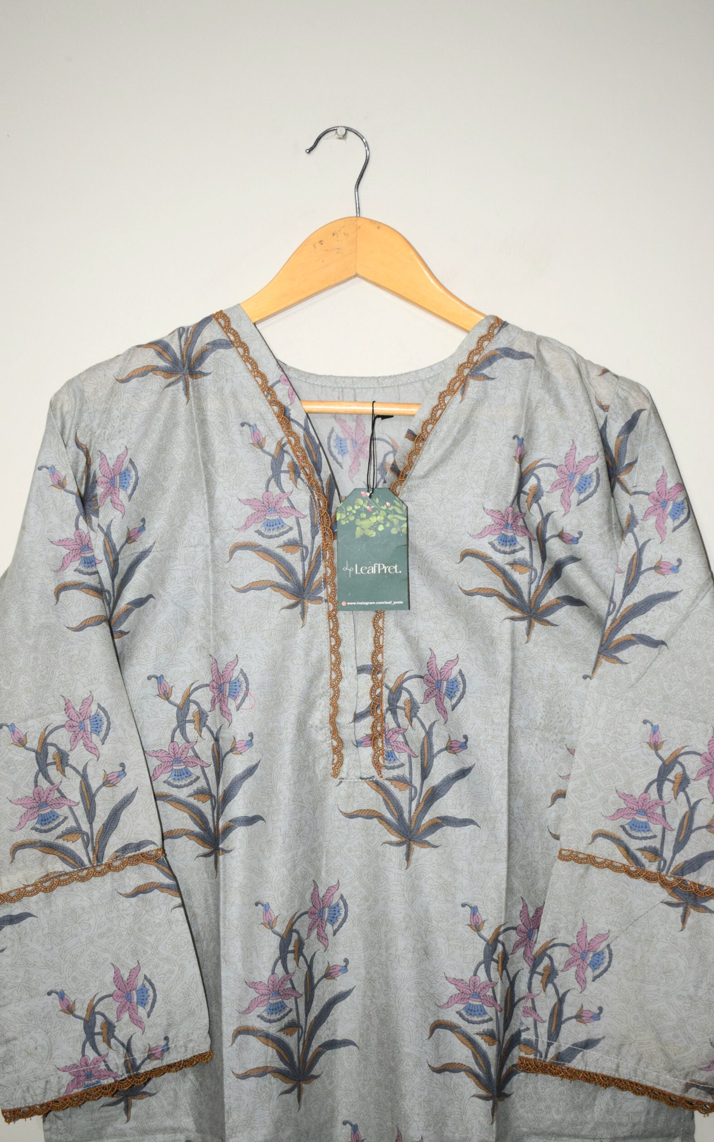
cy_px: 569
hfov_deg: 24.4
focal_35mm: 53
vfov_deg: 38.2
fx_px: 1650
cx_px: 366
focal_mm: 34
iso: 800
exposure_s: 1/100
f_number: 5
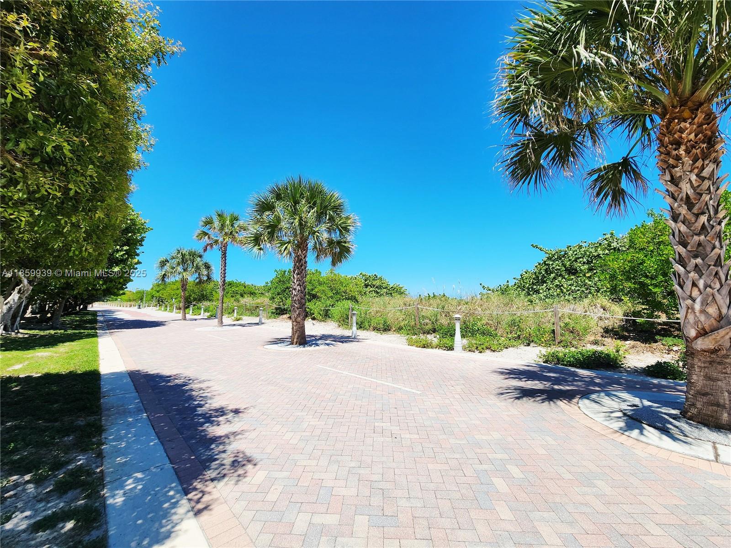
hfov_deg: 106.2
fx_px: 275
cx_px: 366
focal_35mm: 13
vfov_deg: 89.9
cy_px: 274
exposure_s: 1/2000
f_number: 2.2
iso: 50
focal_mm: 2.2
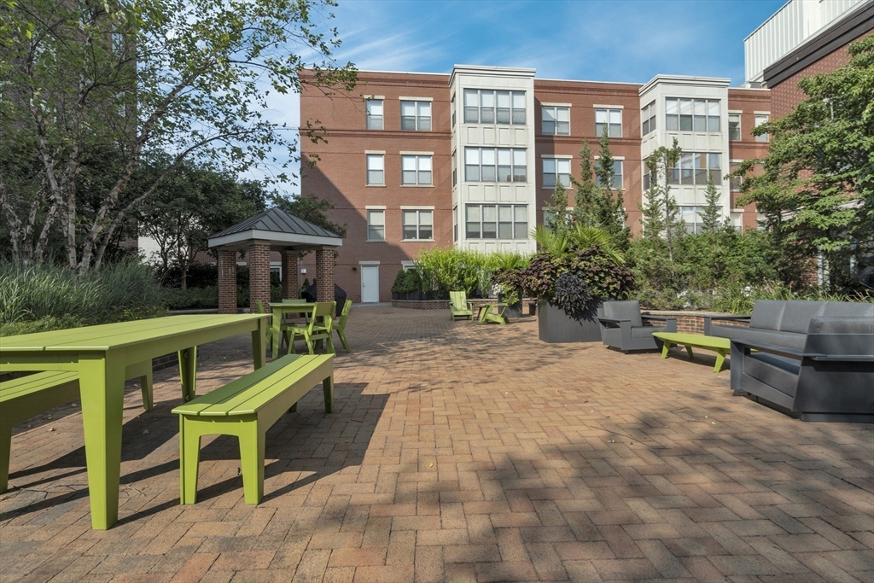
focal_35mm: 16
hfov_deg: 96.7
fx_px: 388
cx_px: 437
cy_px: 292
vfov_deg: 73.8
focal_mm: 16
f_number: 11
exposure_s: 1/320
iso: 500
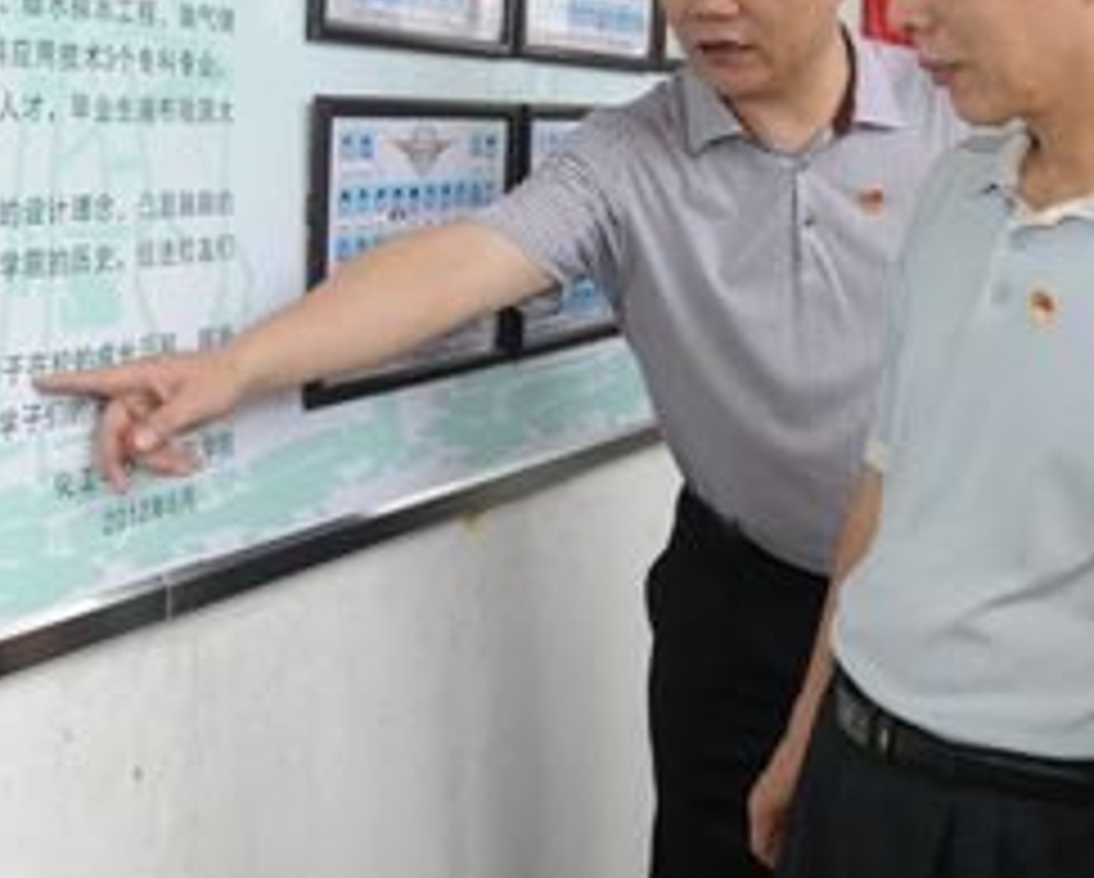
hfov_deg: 35.9
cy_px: 252
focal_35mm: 52
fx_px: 1686
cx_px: 495
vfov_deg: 28.9
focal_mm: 18
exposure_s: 1/125
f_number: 5.6
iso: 250
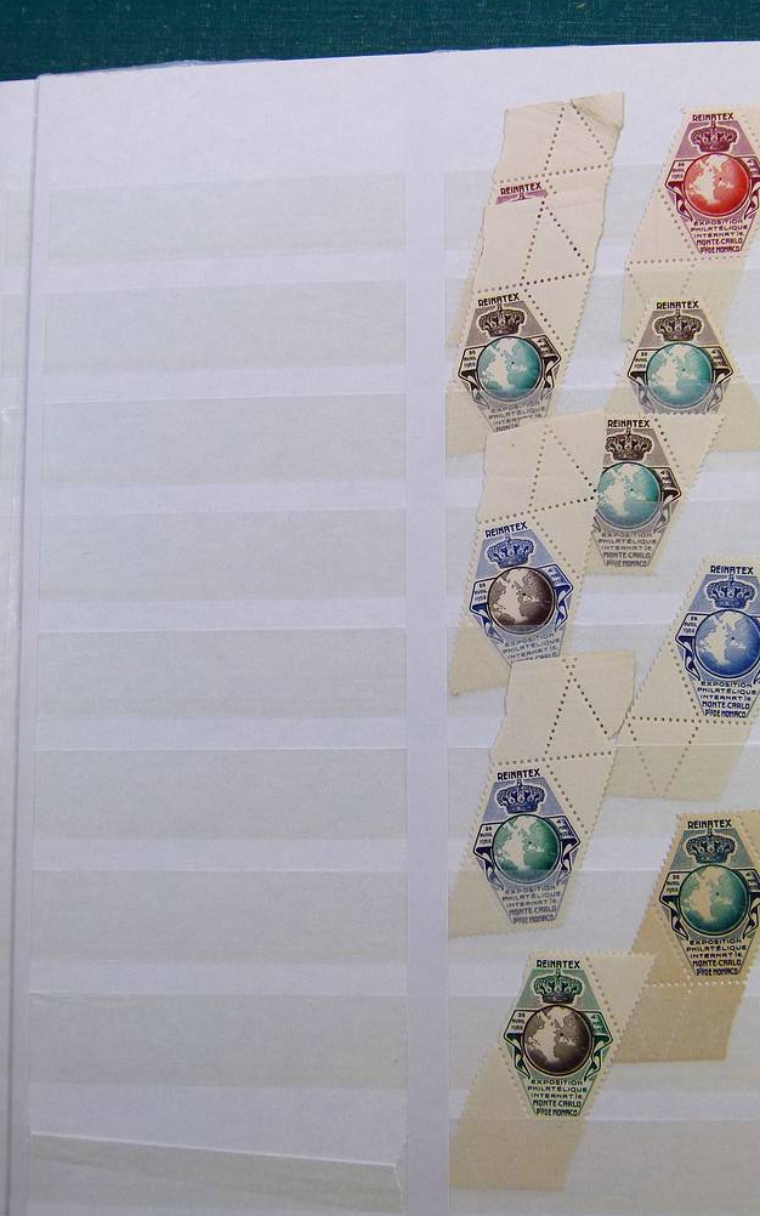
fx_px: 1293
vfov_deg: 50.4
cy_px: 619
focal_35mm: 39
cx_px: 458
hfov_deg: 32.7
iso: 100
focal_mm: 6.5
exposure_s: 1/160
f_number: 4
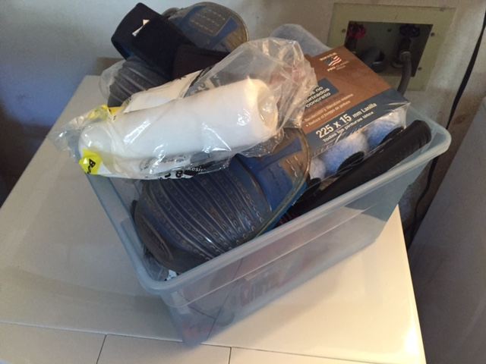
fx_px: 407
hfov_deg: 61.7
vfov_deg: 48.2
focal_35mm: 29
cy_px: 182
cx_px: 243
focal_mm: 4.15
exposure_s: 1/30
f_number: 2.2
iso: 250
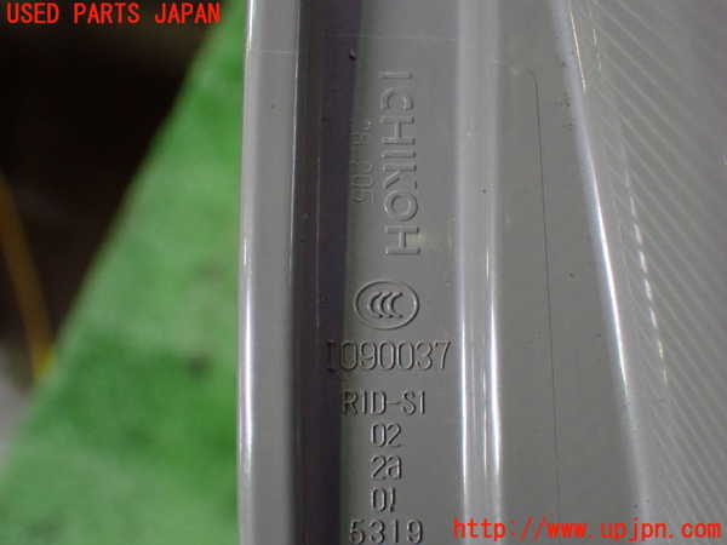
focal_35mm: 62
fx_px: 1302
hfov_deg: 31.2
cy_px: 272
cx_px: 364
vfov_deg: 23.7
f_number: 3.6
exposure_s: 1/60
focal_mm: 11.09
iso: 1000
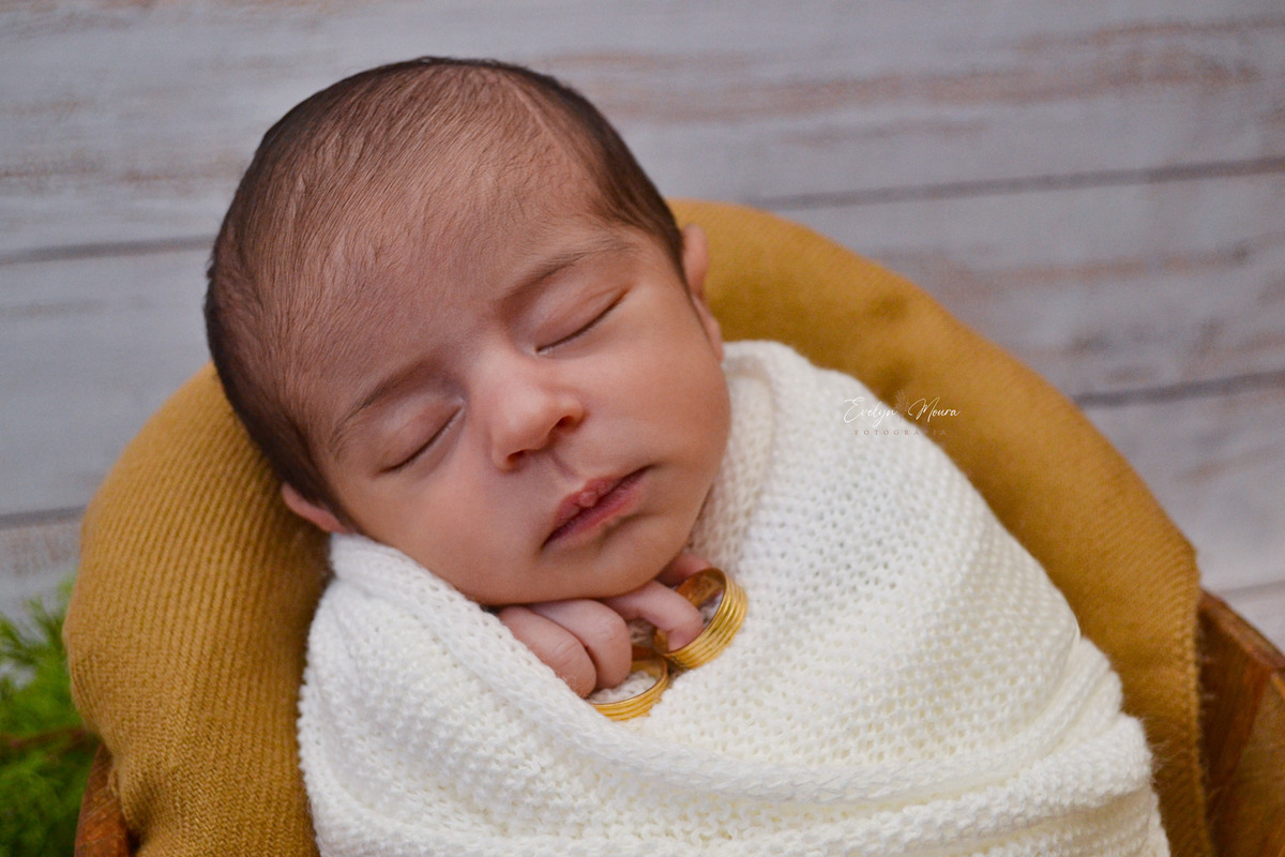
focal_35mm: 48
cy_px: 428
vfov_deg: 28.1
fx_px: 1713
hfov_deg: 41.1
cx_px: 642
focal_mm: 32
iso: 800
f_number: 4.8
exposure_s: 1/200
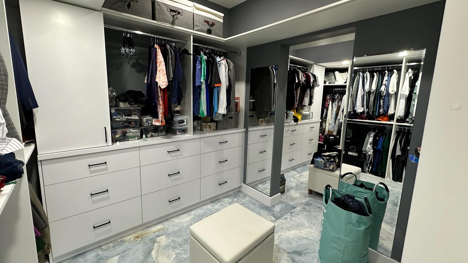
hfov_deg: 99.3
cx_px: 224
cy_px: 124
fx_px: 199
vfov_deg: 67.0
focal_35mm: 16
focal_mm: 2.22
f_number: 2.2
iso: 200
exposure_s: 1/60
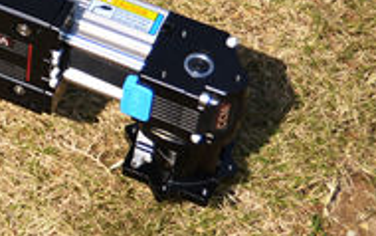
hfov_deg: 11.2
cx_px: -184
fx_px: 1846
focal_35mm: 180
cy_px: -28
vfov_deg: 7.3
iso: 400
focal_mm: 32
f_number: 4.5
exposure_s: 1/2500
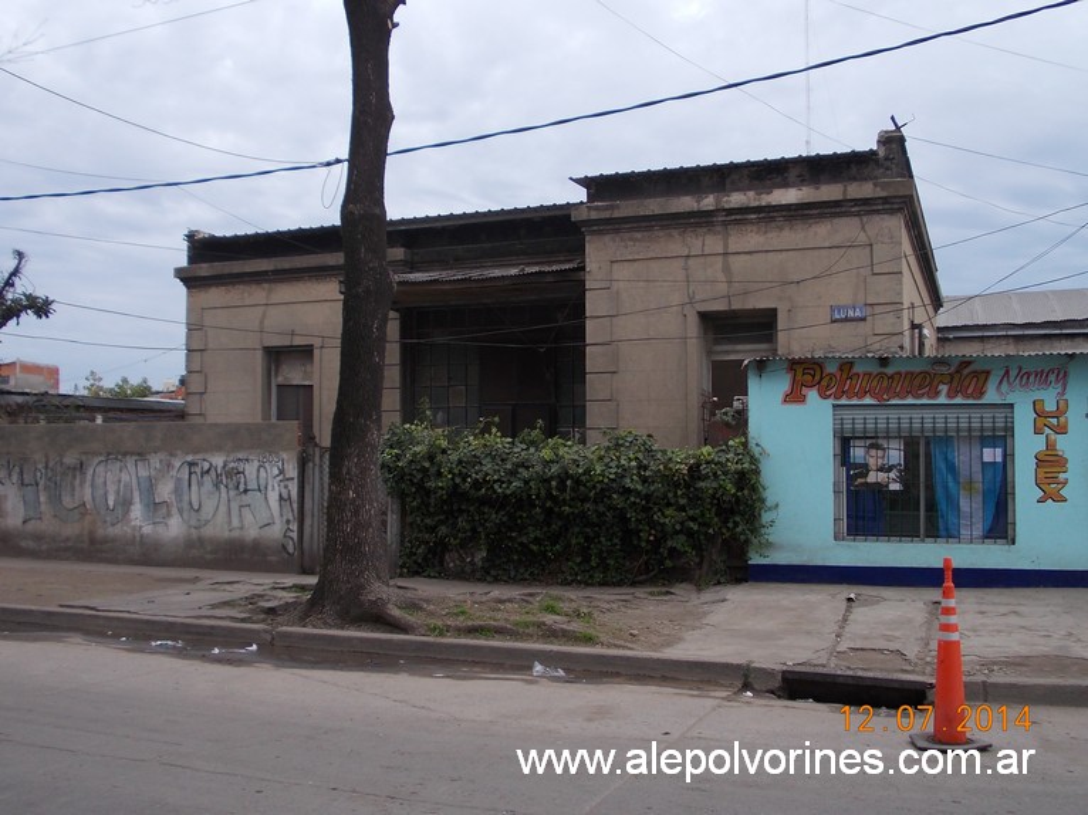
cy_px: 408
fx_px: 1194
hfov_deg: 49.0
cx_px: 544
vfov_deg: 37.7
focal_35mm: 38
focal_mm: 5.3
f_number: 3.1
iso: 80
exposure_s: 1/125
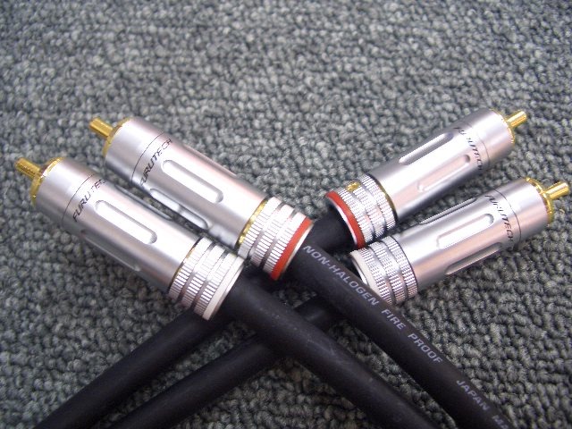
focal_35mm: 35
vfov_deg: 40.7
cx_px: 286
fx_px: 578
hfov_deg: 52.6
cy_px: 214
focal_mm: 5.8
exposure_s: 1/20
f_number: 2.6
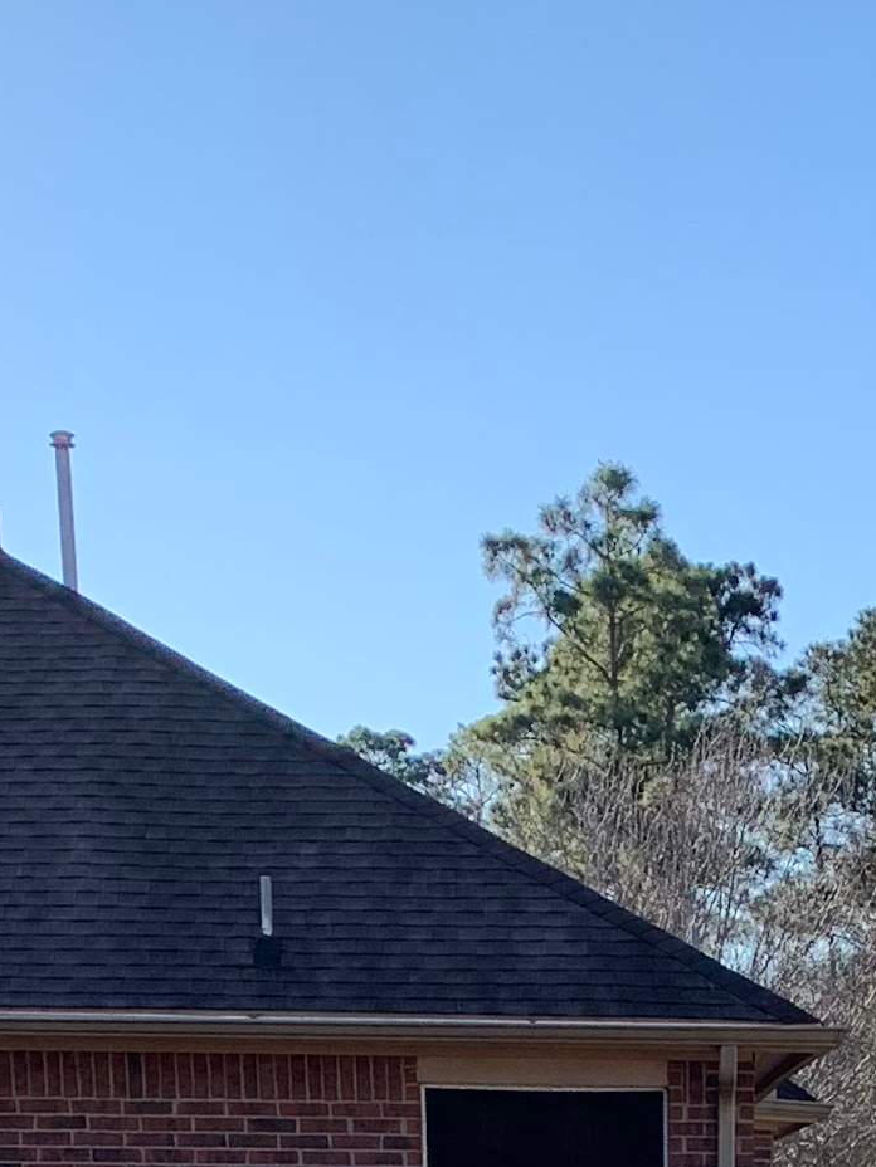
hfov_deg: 12.9
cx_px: 910
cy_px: 2130
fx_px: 3813
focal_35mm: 113
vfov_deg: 15.0
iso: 25
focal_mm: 4.25
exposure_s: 1/1032
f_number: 1.8
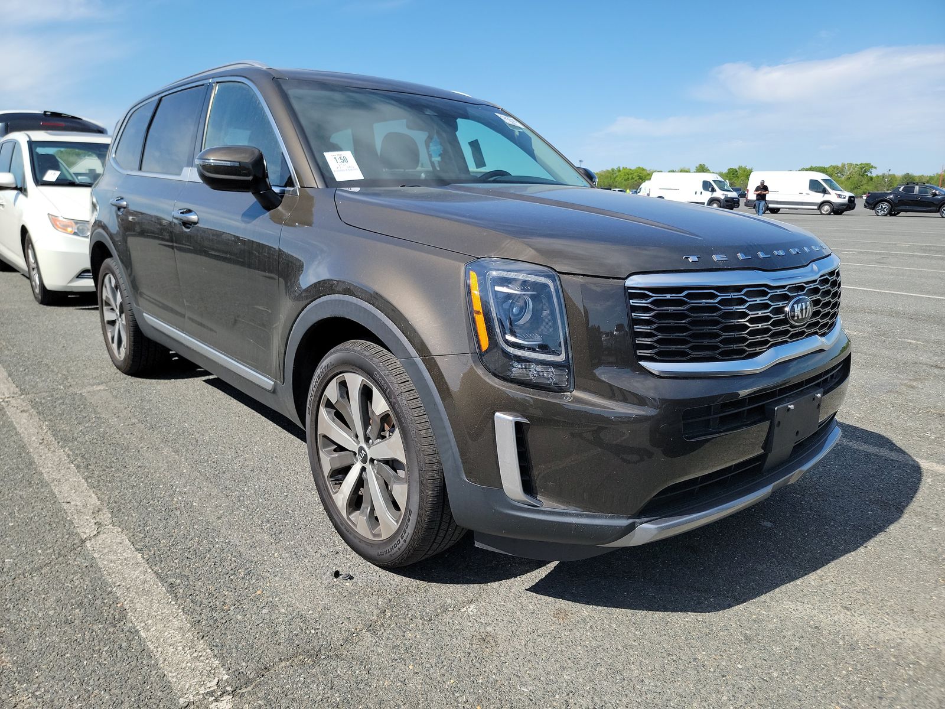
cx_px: 472
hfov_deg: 71.6
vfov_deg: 56.8
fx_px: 655
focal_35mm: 24
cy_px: 354
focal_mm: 6.7
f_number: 1.8
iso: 50
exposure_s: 1/785
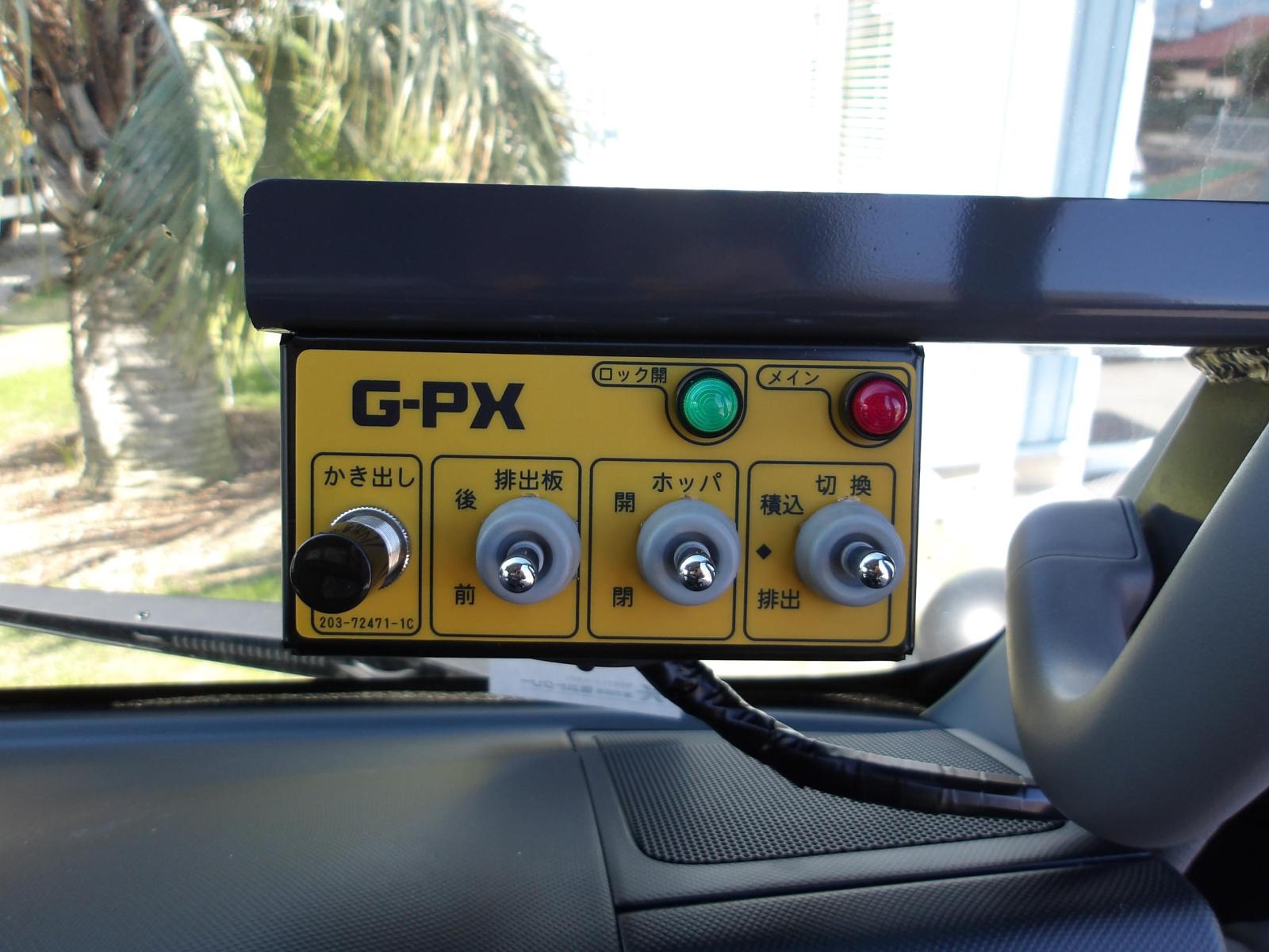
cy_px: 476
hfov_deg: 65.3
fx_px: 990
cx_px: 634
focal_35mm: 27
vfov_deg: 51.4
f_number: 3
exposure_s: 1/173
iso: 100
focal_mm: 4.9
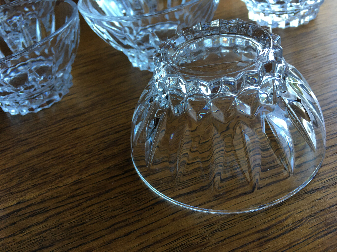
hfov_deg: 61.7
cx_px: 168
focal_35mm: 29
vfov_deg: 48.2
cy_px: 126
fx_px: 282
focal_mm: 4.15
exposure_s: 1/33
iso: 64
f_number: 2.2
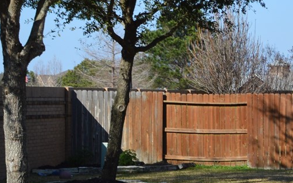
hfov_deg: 13.0
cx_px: 386
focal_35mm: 156
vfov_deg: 8.4
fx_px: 1245
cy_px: 107
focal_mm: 24
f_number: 8
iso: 100
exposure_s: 1/250
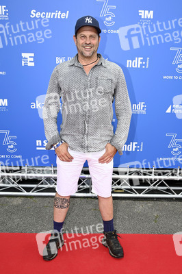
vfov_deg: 53.2
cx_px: 91
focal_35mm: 36
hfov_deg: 36.8
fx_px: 273
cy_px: 137
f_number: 9
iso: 320
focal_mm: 36
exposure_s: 1/160
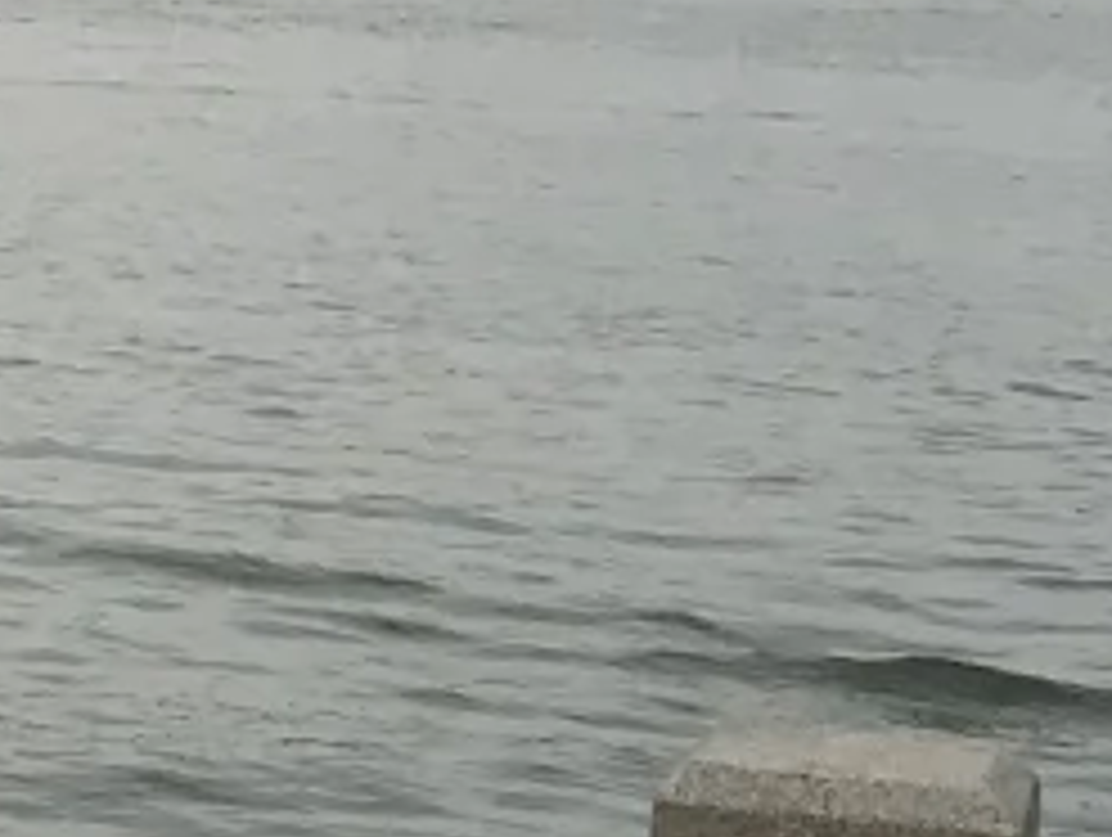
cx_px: -500
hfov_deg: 11.6
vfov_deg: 9.1
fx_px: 5244
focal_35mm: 163
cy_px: 108
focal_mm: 3.99
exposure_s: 1/1018
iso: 20
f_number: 1.8
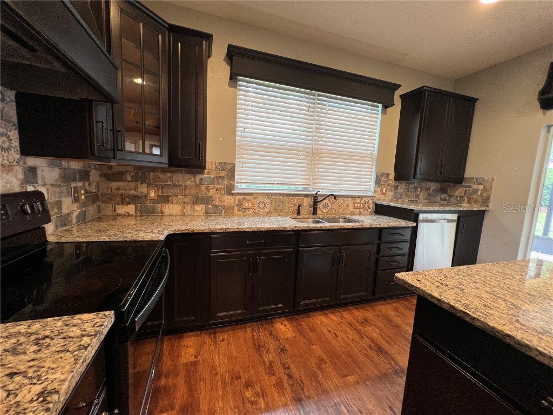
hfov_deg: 106.2
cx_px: 276
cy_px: 208
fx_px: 208
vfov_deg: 89.9
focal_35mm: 13
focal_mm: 1.57
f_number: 1.8
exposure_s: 1/60
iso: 125
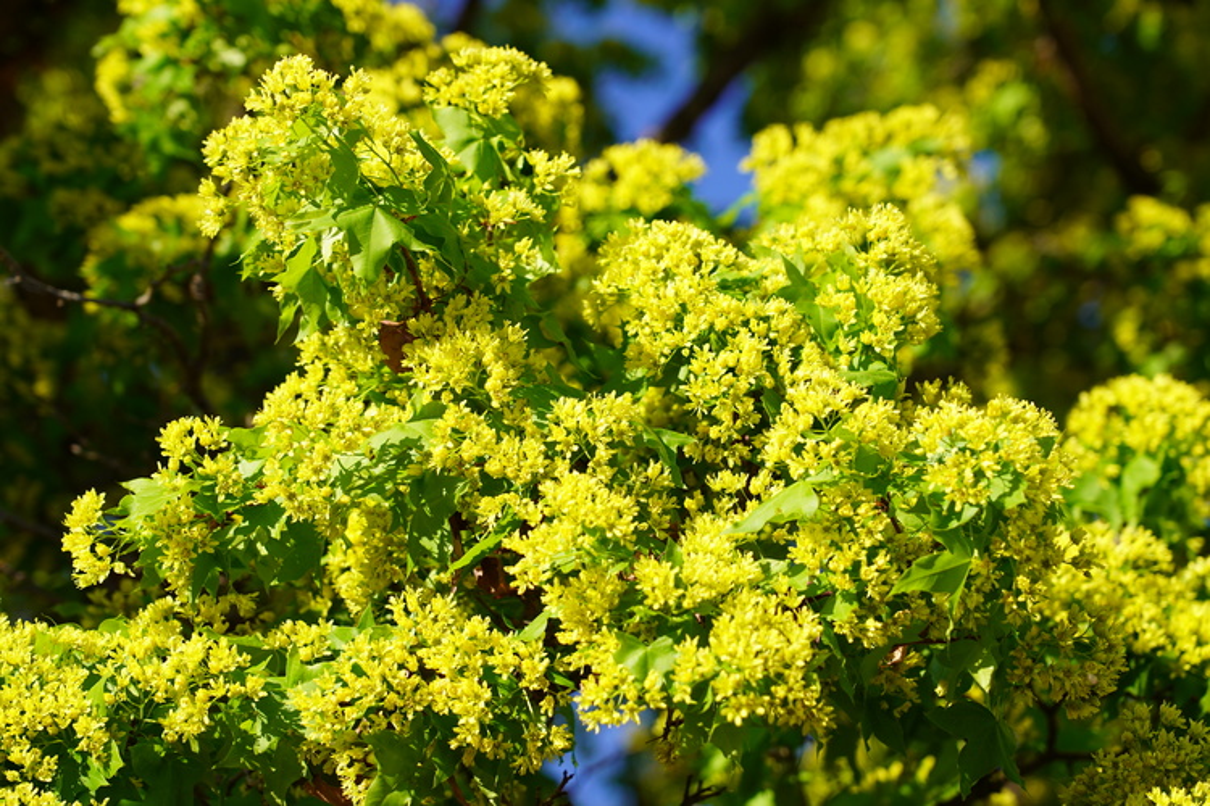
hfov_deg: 19.5
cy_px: 403
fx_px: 3529
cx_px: 605
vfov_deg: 13.0
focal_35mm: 105
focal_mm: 105
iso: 100
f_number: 6.3
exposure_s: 1/200
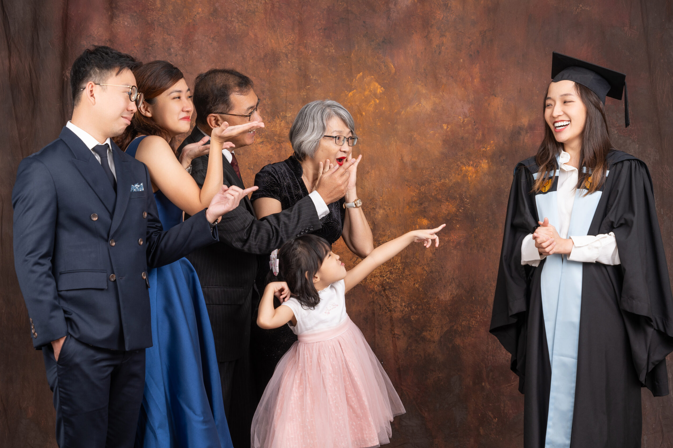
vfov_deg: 15.7
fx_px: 1626
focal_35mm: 87
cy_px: 225
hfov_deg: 23.4
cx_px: 337
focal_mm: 86
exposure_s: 1/125
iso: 100
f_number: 8
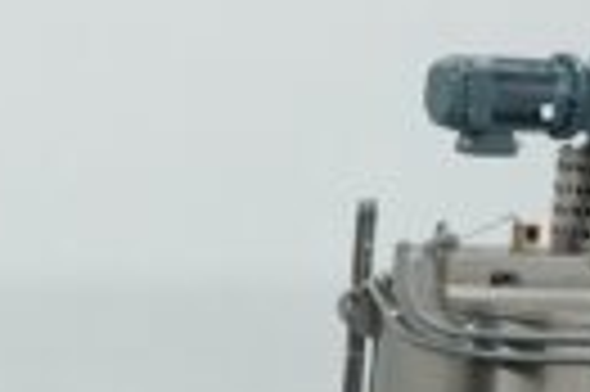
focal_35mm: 202
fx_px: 3306
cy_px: 701
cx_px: 194
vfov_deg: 6.6
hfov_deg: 10.2
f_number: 4
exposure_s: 1/60
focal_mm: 19.43
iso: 250
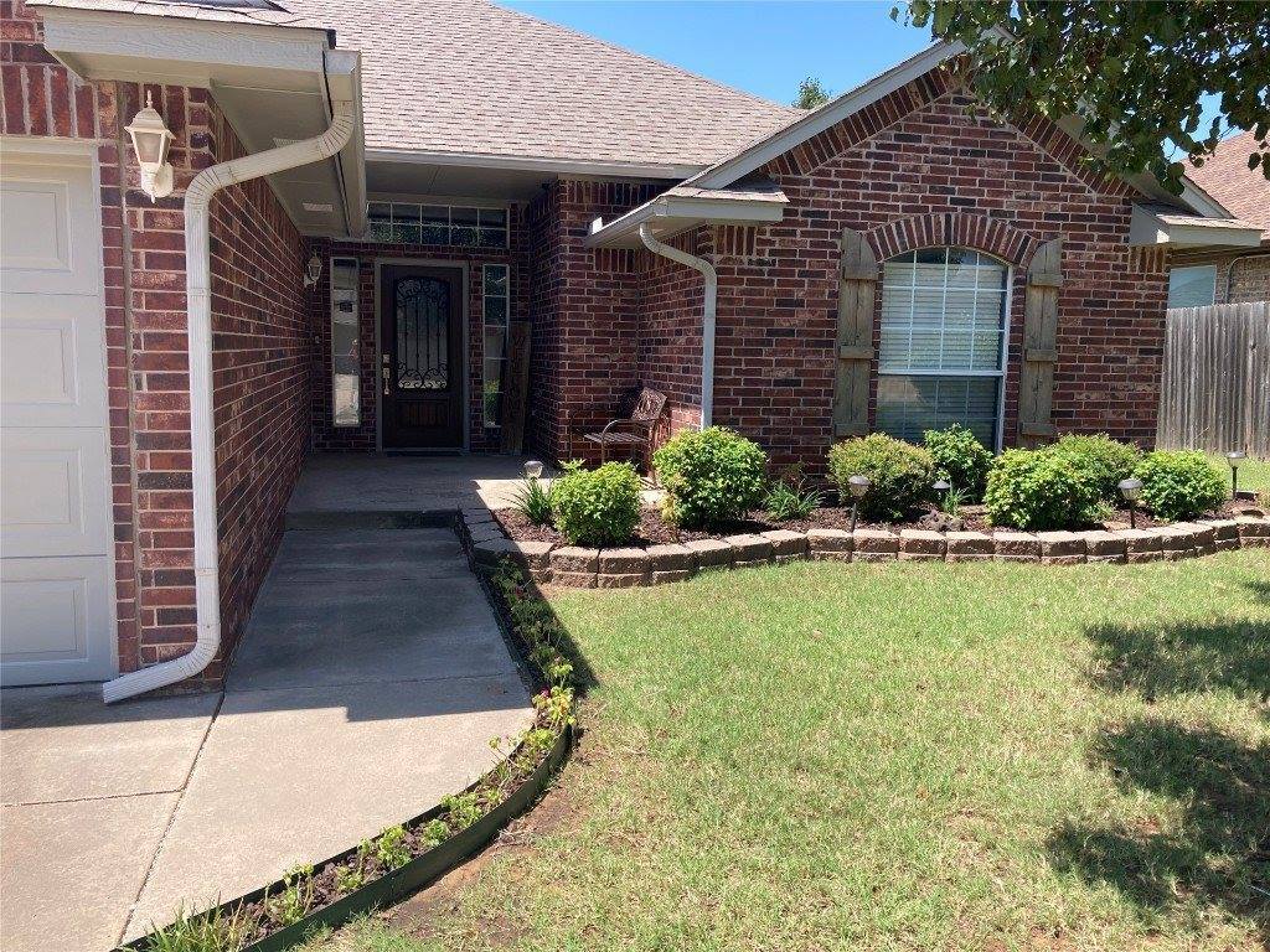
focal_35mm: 28
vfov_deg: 49.7
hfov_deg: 63.4
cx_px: 635
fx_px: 1027
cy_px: 476
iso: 20
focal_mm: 3.99
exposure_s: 1/867
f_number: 1.8
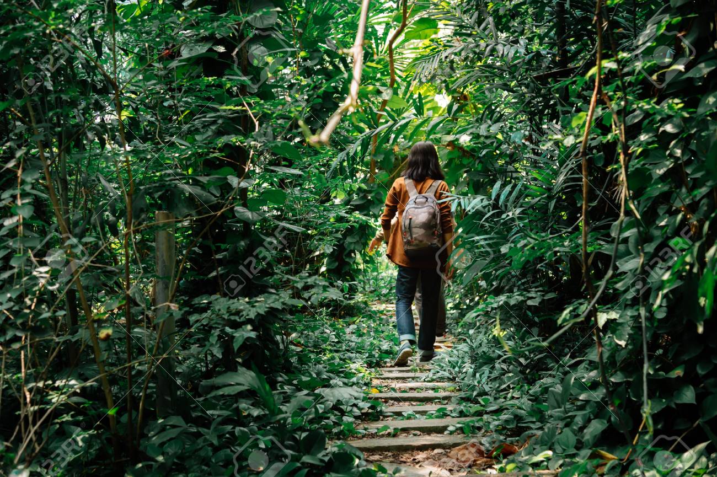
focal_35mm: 58
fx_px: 1154
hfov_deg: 34.5
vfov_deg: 23.4
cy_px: 238
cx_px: 358
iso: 640
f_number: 4.5
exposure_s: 1/250
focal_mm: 58
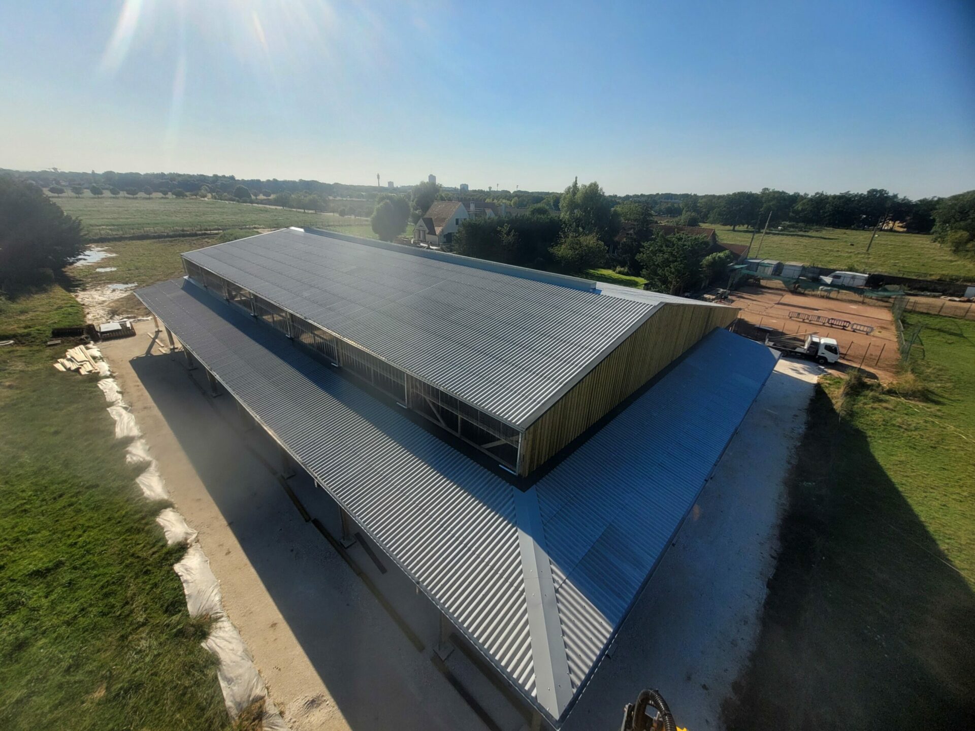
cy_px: 366
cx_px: 488
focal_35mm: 13
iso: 40
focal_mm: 1.74
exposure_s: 1/2071
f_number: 2.2
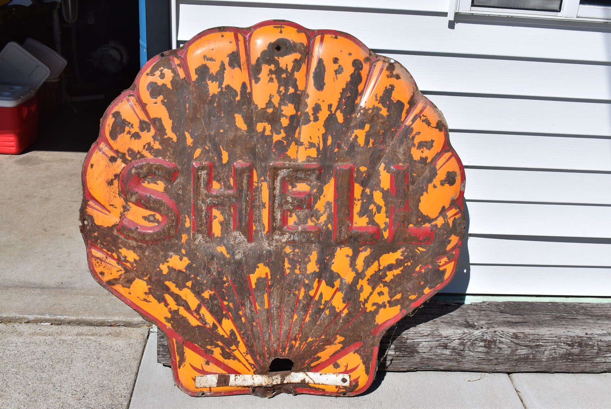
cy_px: 204
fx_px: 662
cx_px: 306
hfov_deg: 49.5
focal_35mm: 39
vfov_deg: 34.3
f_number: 10
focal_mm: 26
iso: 100
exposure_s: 1/400
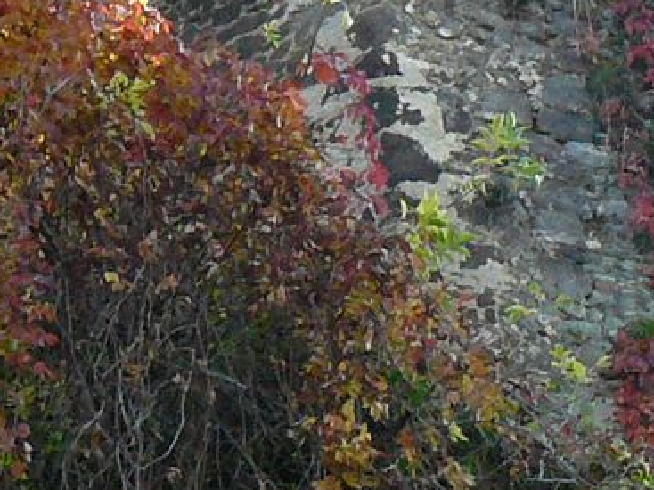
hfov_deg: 9.8
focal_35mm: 201
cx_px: 319
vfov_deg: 7.4
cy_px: 310
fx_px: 3796
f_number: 4
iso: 200
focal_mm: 6
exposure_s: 1/200
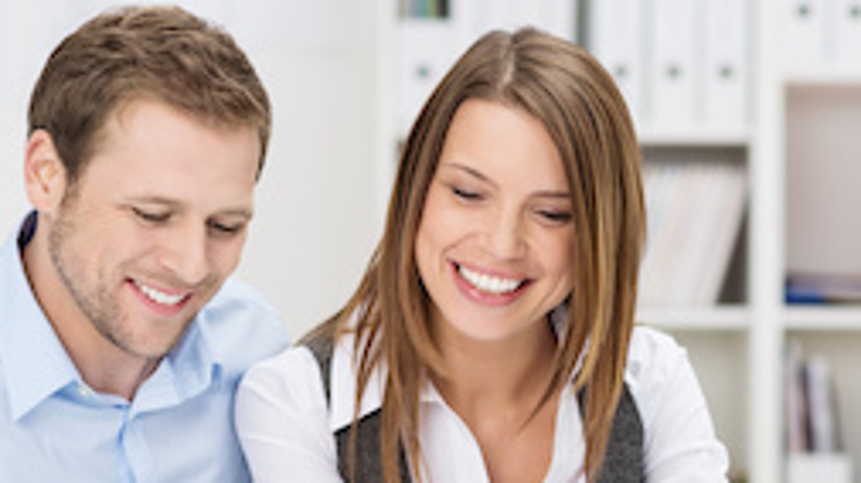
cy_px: 386
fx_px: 3217
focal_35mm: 141
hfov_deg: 15.2
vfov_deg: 8.6
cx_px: 470
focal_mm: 85
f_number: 3.2
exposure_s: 1/160
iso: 100
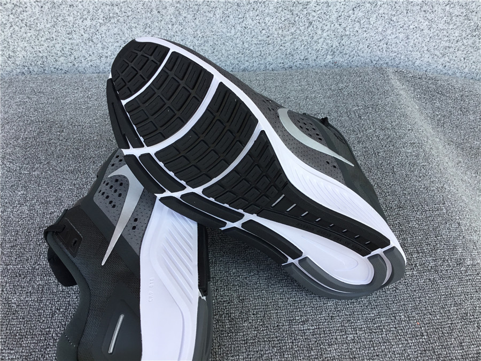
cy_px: 180
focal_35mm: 31
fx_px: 431
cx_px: 240
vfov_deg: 45.4
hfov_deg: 58.4
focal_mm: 3.3
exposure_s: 1/117
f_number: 2.4
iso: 25
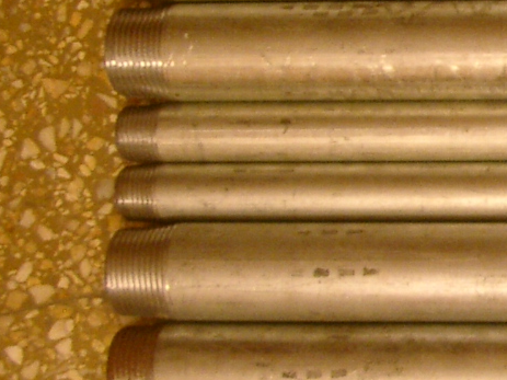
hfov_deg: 14.0
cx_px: 853
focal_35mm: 128
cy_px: 185
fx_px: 1874
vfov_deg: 11.6
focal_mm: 7.6
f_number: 2.6
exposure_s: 1/13
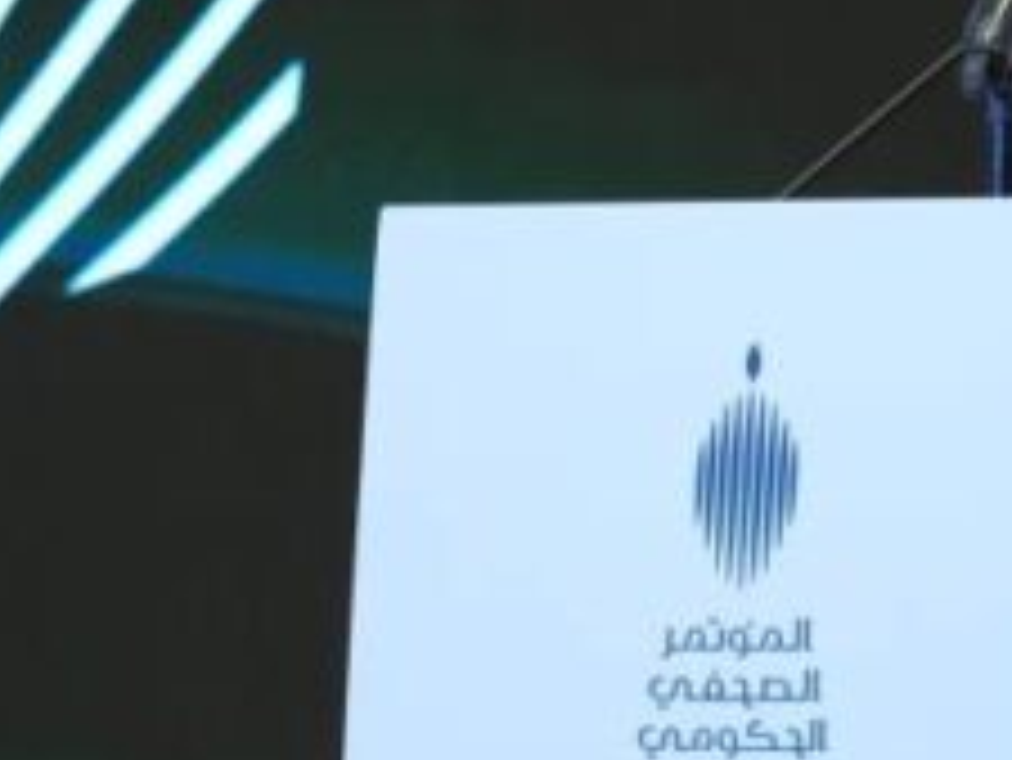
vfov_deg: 2.4
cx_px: 495
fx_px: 18369
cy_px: 205
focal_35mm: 628
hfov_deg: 3.2
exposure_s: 1/125
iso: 1600
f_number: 4
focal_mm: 191
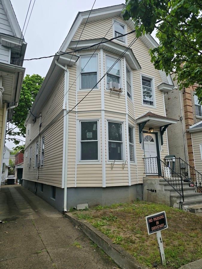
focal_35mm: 23
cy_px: 134
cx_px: 101
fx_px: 179
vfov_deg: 73.9
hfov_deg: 58.9
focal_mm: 6.3
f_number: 1.7
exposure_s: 1/180
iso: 12
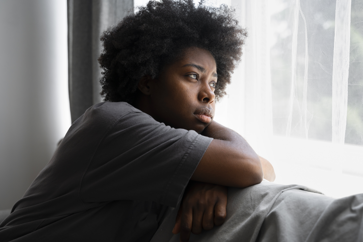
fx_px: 494
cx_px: 182
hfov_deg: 40.4
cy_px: 121
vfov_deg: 27.5
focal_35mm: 49
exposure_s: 1/400
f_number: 3.5
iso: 500
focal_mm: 49
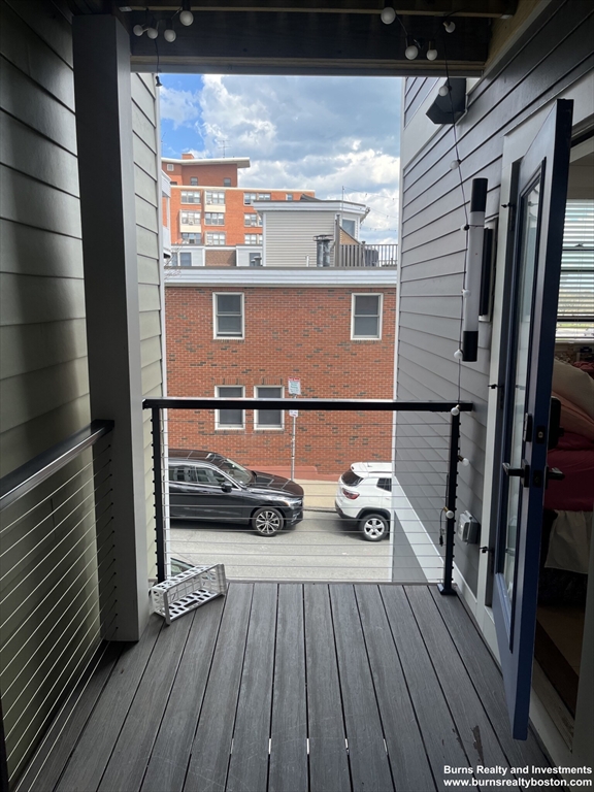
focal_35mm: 26
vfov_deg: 67.3
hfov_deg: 53.1
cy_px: 396
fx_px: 595
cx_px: 297
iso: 50
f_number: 1.6
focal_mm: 5.1
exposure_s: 1/906
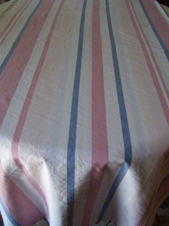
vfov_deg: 50.1
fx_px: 241
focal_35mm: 37
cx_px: 84
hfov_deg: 38.7
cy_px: 113
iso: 125
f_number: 2.7
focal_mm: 6
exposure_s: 1/30
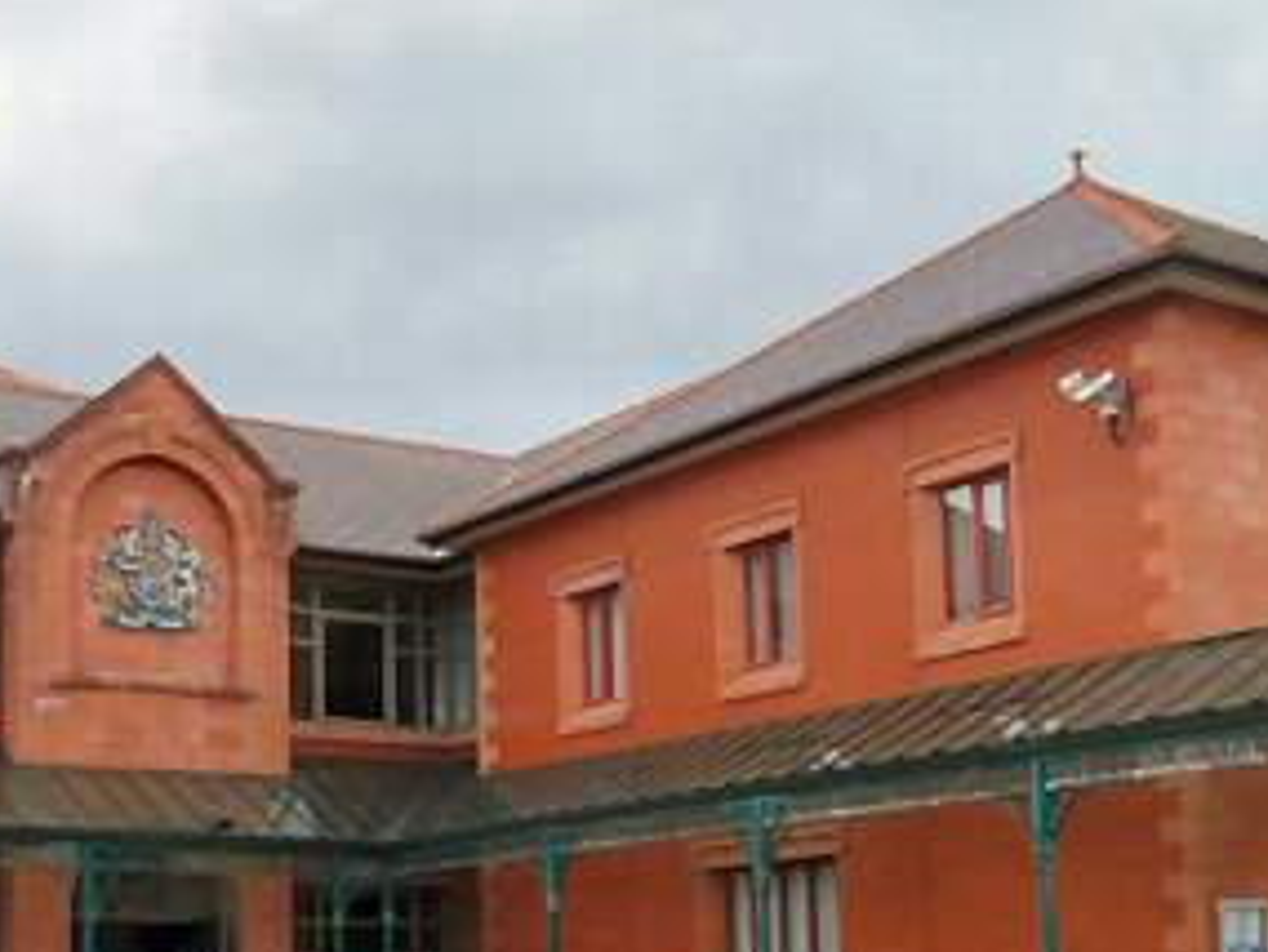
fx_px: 2052
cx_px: 427
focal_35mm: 56
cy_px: 794
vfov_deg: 25.6
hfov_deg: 34.0
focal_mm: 4.6
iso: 100
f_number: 4
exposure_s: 1/200
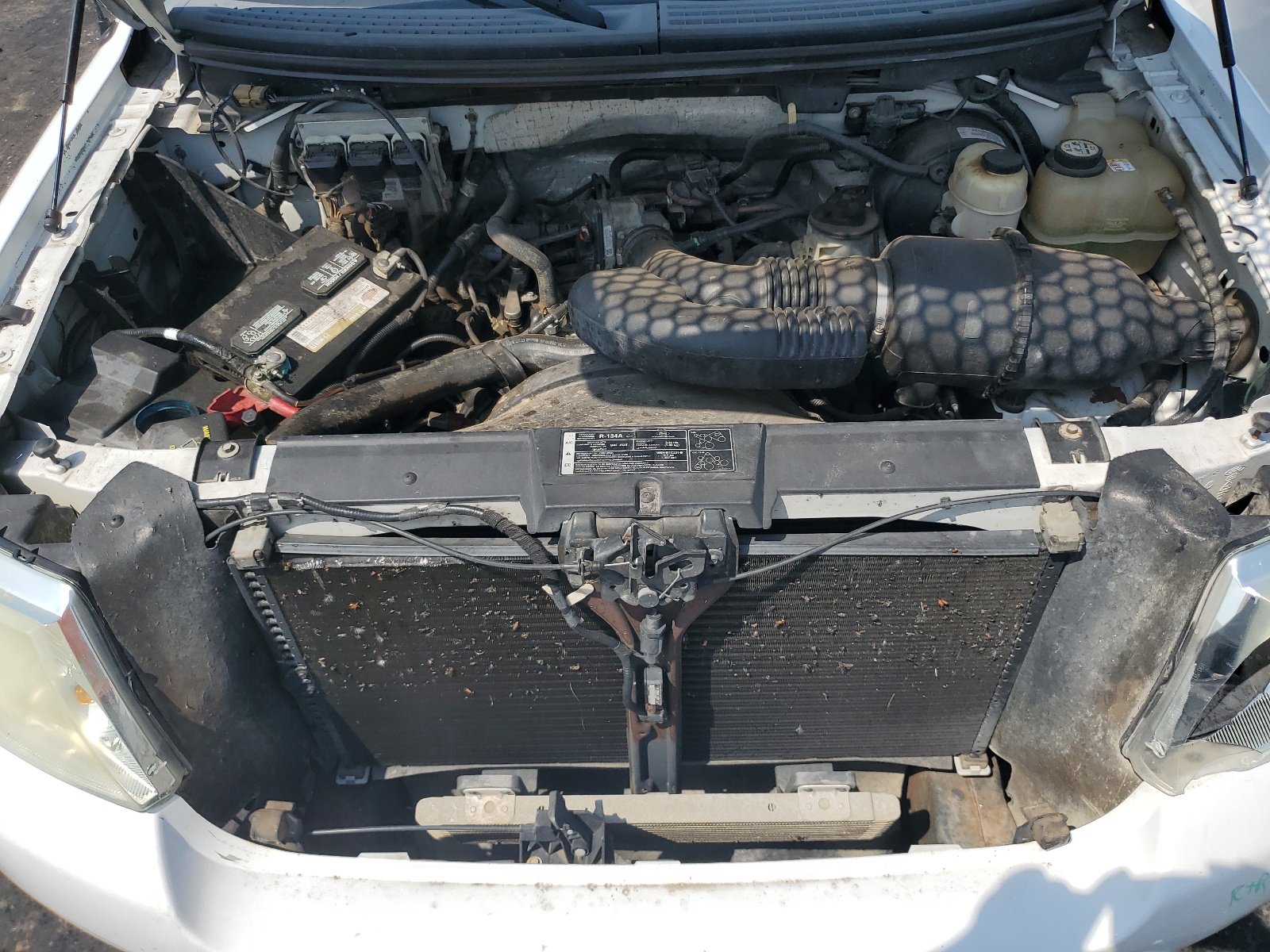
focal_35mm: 26
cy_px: 476
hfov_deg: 67.3
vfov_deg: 53.1
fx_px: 954
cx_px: 635
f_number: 1.5
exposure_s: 1/3333
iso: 50
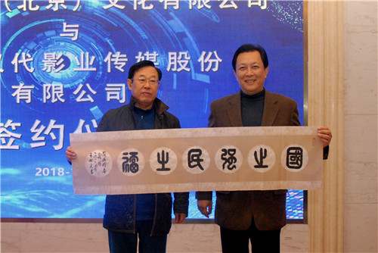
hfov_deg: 53.1
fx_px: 378
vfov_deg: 36.9
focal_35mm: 36
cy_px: 126
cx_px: 189
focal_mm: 24
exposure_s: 1/250
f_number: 3.5
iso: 1250
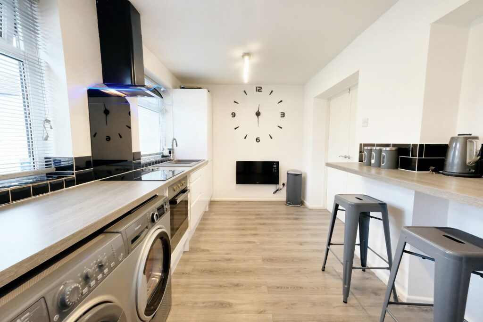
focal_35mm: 15
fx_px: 201
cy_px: 161
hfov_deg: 100.4
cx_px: 242
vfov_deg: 77.3
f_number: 5.6
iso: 4000
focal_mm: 10
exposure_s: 1/85
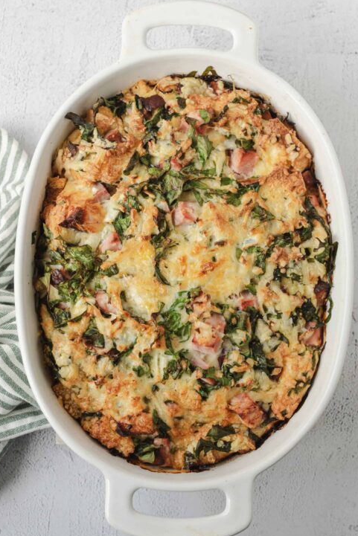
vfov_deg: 38.2
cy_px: 277
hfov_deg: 26.0
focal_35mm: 52
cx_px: 177
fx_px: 775
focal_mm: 50
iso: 200
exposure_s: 1/40
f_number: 7.1
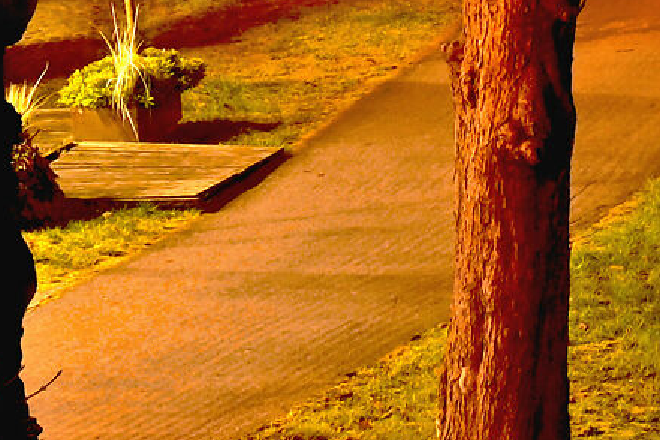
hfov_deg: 5.2
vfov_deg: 3.6
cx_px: 1751
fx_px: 6984
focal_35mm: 381
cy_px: -521
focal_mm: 70
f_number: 10
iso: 100
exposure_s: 25
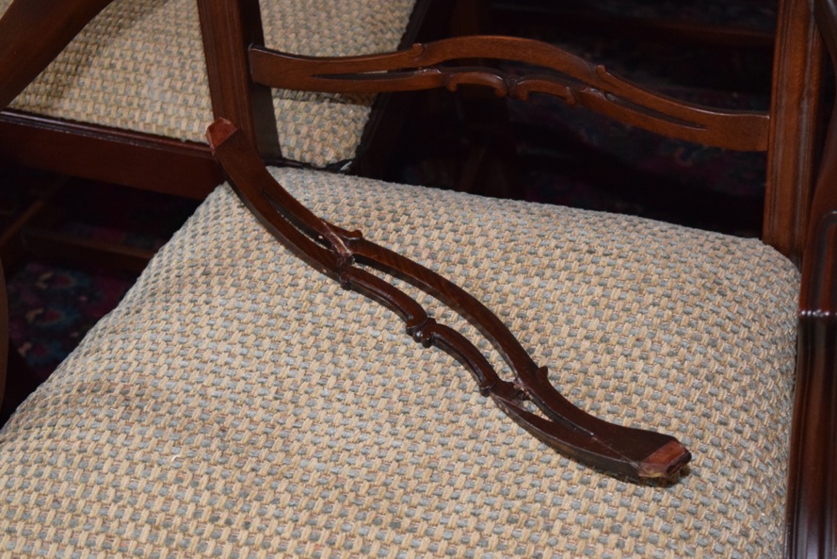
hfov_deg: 25.1
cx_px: 434
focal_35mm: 81
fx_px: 1883
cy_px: 282
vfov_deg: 16.9
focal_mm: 48
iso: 3200
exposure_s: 1/60
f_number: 5.3
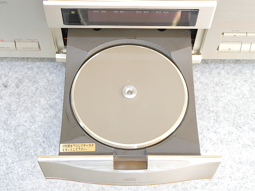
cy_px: 96
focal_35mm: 61
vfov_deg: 24.0
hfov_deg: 31.7
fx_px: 449
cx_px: 128
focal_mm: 10.9
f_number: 4.3
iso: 200
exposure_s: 1/8
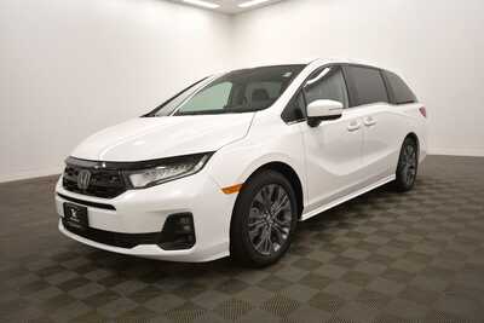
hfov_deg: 67.4
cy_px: 162
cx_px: 242
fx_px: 363
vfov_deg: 48.0
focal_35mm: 27
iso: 640
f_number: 5.6
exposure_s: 1/250
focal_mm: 18
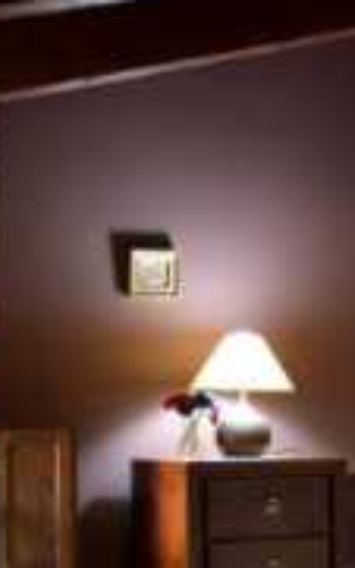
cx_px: 644
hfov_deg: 12.7
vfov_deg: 21.9
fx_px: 1441
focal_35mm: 93
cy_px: 496
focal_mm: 22
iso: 320
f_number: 2.8
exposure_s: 1/30
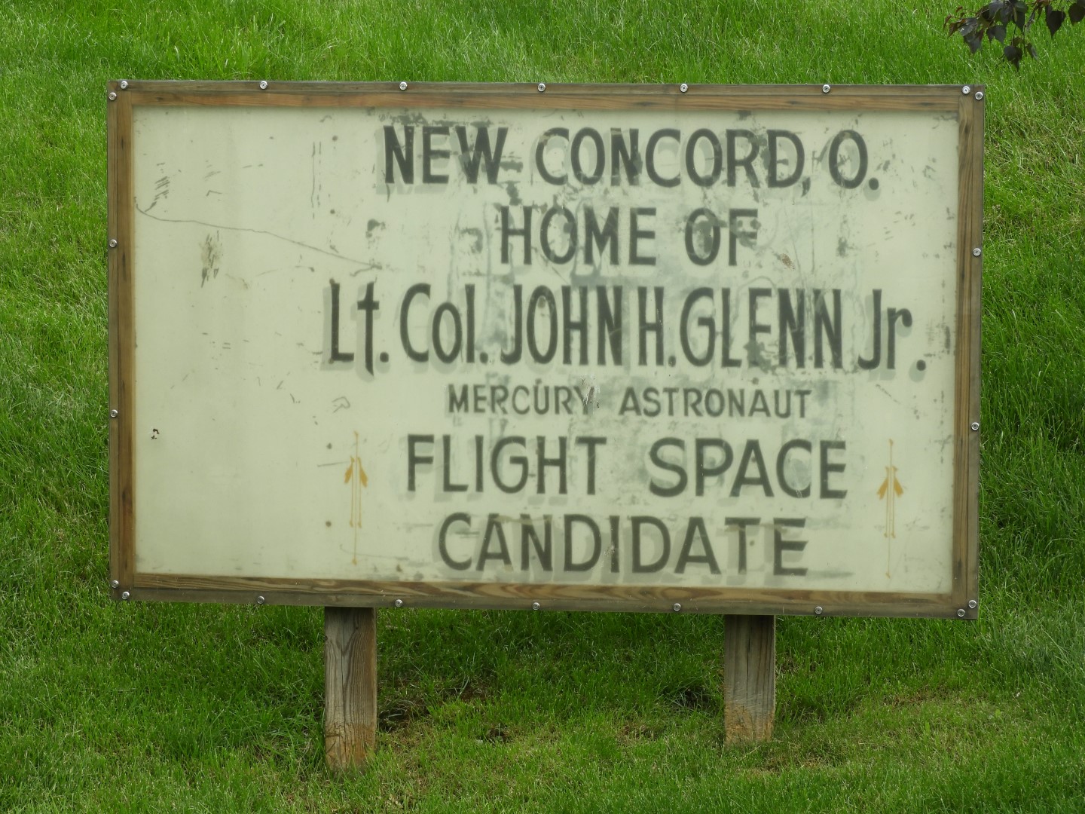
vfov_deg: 9.9
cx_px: 542
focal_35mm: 150
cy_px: 407
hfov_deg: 13.2
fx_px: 4702
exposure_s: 1/200
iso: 100
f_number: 5.2
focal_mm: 26.9
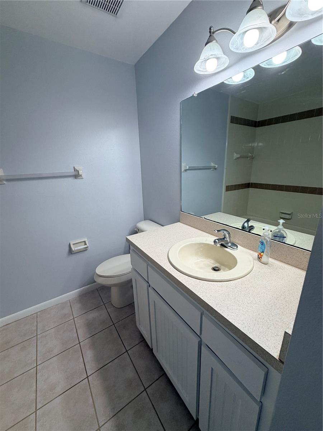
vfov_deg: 102.1
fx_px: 174
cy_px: 216
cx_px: 162
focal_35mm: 14
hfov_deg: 85.7
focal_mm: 2.22
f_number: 2.2
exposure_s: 1/120
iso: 160
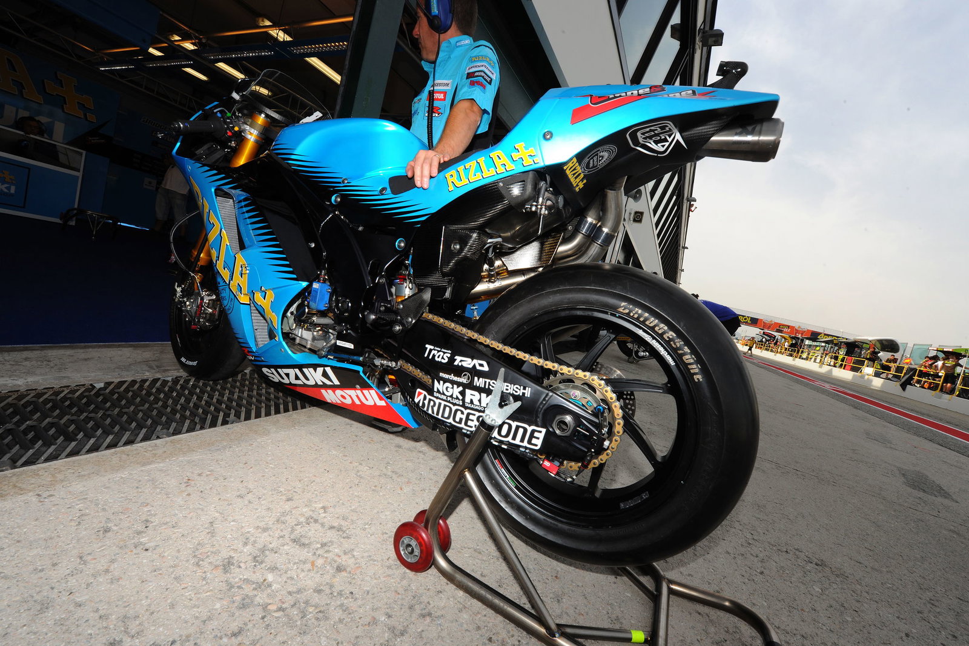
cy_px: 323
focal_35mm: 14
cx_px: 484
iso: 400
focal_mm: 14
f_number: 18
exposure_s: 1/125
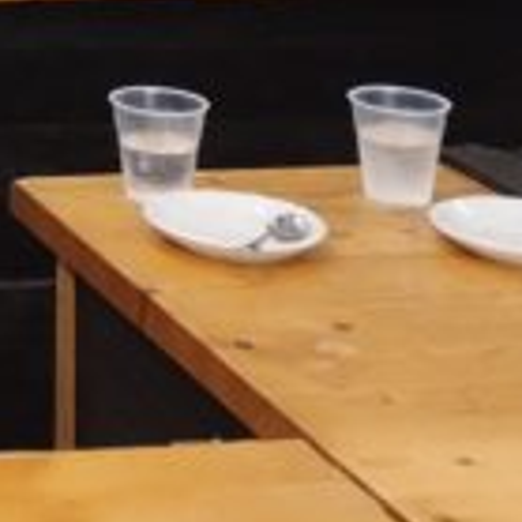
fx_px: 2116
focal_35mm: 124
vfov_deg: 12.8
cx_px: -481
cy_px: -409
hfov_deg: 12.6
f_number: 1.8
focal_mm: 4.27
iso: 741
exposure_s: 1/24
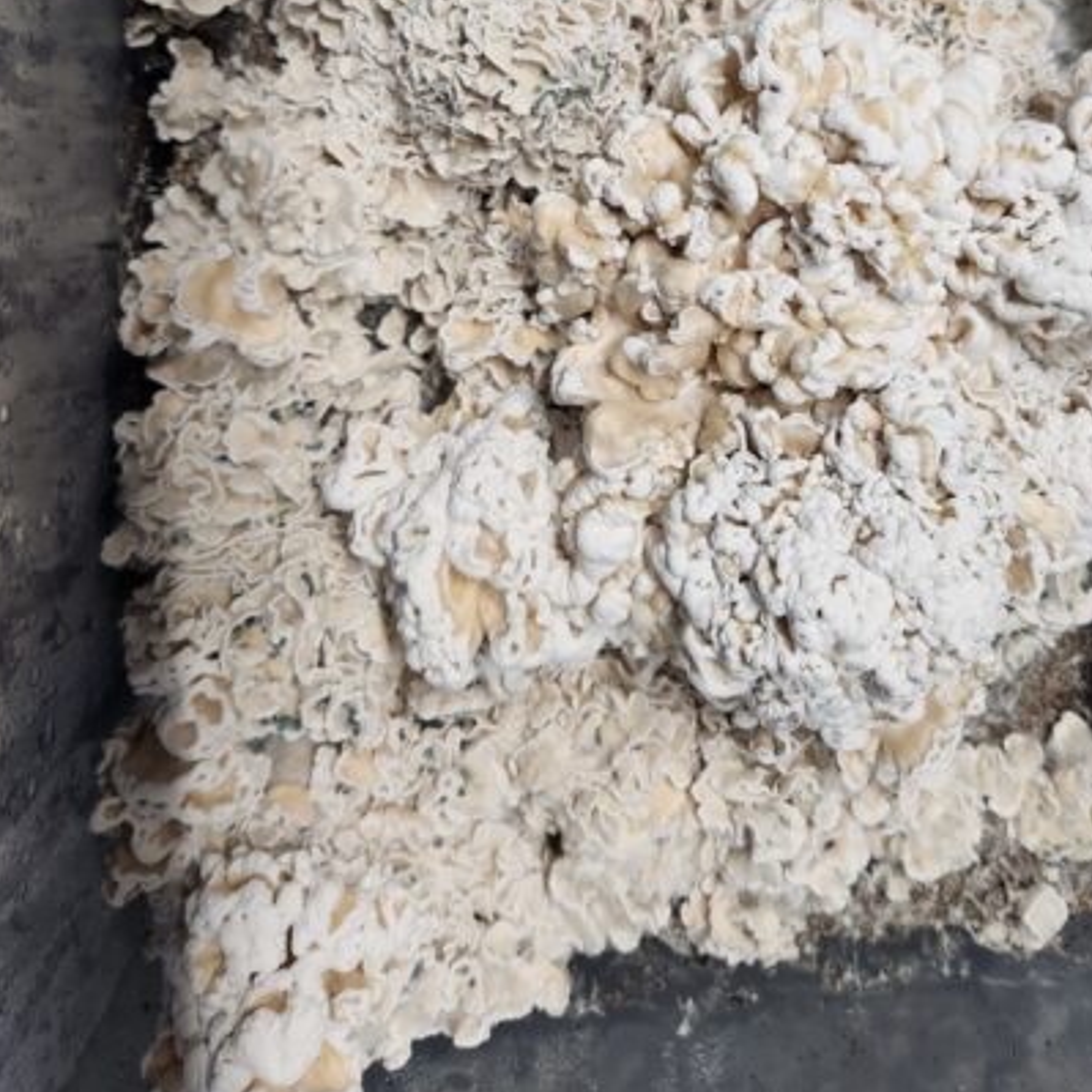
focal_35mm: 34
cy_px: 218
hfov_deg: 48.2
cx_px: 654
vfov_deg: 45.9
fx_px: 1213
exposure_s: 1/120
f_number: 1.8
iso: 100
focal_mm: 5.4
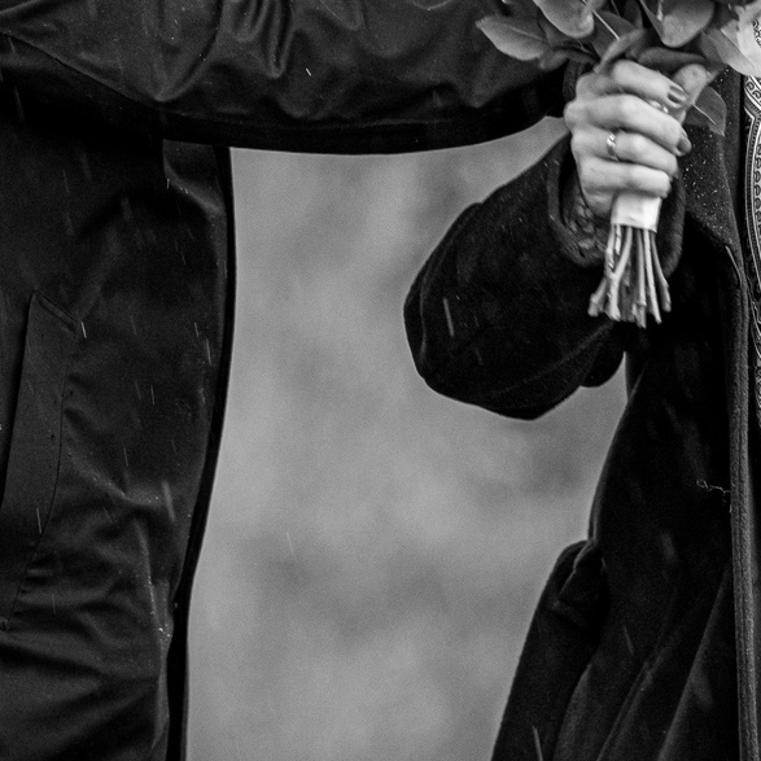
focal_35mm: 500
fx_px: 12436
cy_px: -152
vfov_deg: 3.5
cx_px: 767
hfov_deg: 3.5
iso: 1250
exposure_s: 1/250
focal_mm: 135
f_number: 2.5
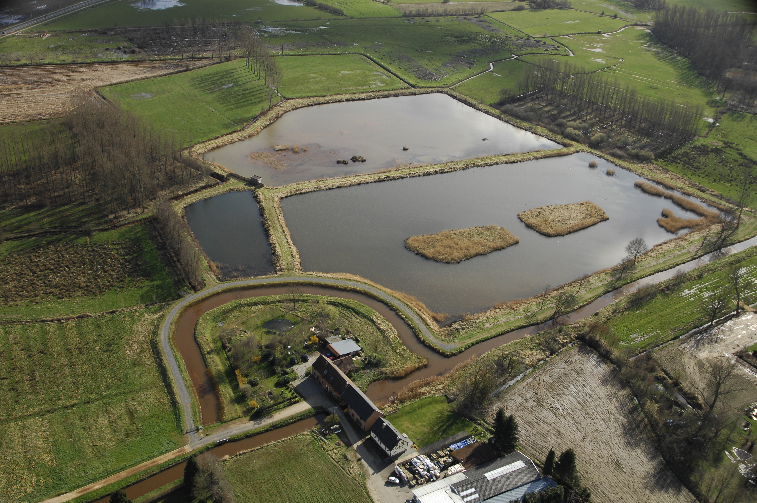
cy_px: 252
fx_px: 756
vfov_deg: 36.8
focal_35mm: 36
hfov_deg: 53.2
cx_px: 378
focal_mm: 24
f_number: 4.5
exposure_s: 1/640
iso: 200
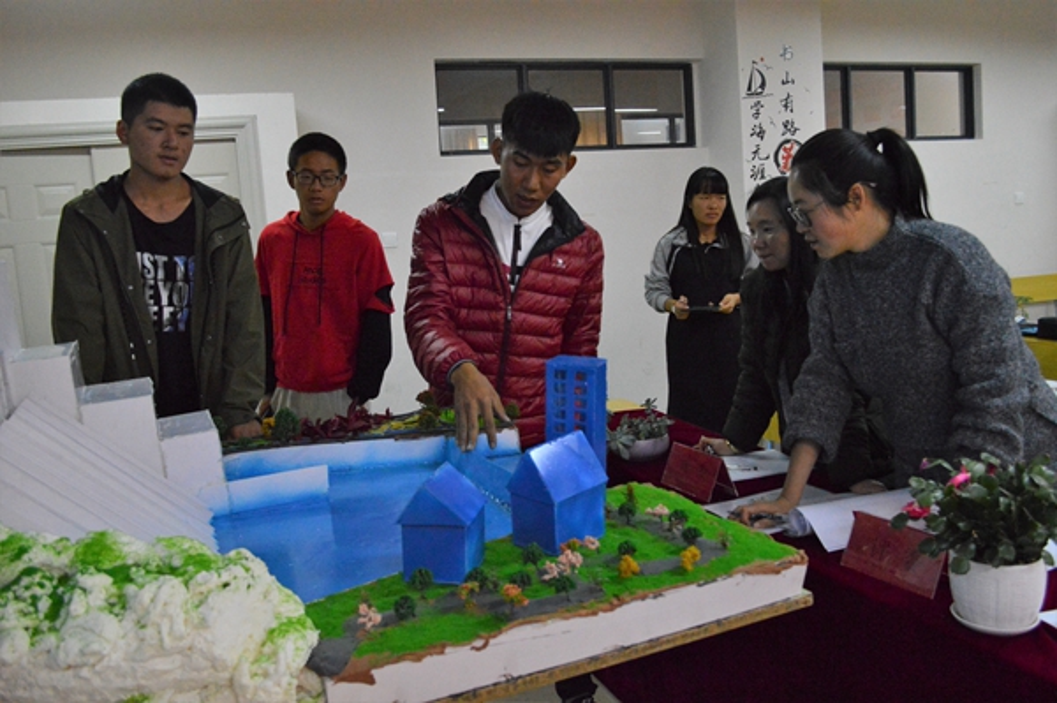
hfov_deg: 62.0
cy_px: 352
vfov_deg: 43.5
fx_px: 880
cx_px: 528
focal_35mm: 30
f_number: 5.6
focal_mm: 20
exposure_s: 1/200
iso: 3200
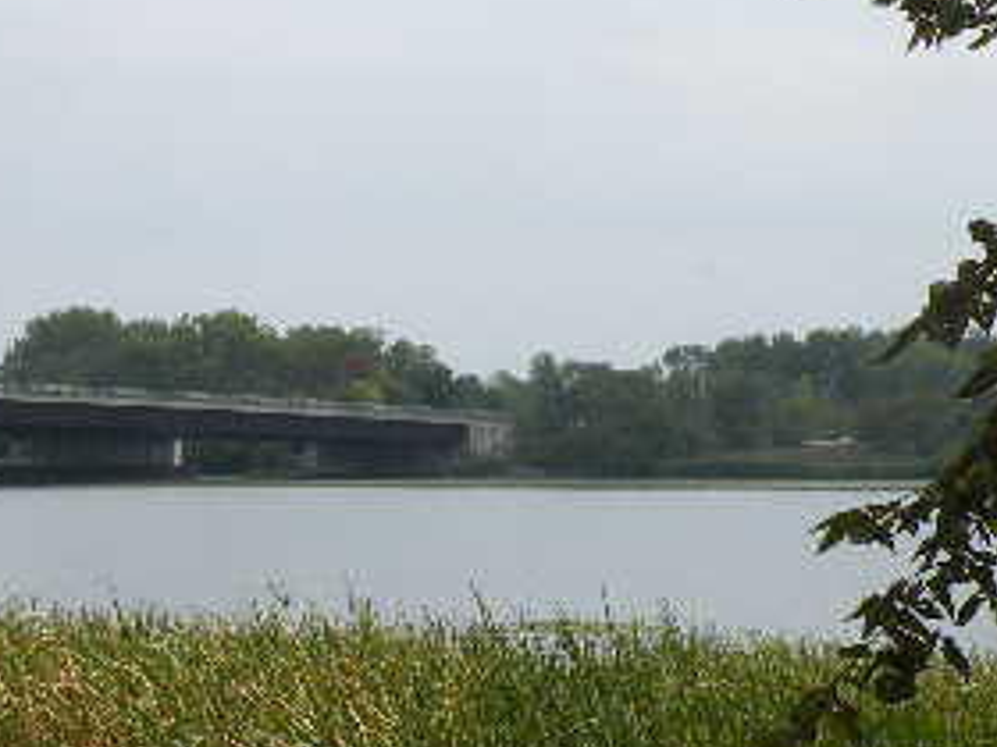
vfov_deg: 11.6
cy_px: 256
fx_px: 3687
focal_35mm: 128
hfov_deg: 15.4
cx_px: 402
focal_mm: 9.8
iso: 64
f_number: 7.1
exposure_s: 1/250
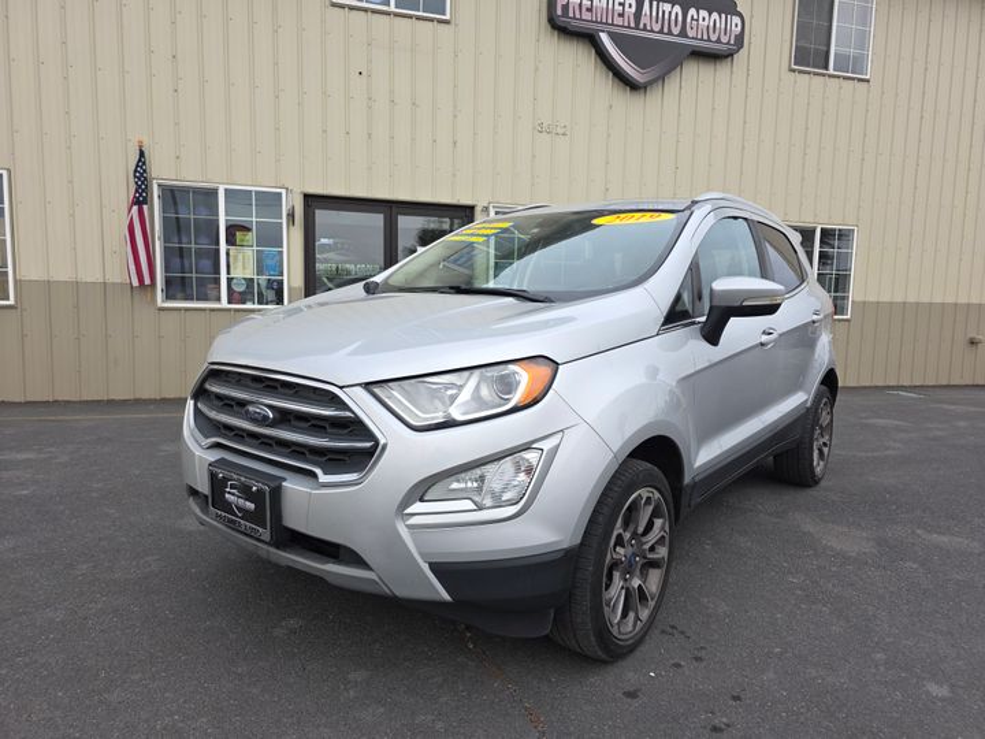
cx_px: 492
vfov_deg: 58.9
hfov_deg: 73.9
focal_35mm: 23
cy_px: 370
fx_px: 654
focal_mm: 6.3
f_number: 1.7
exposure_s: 1/180
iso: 40
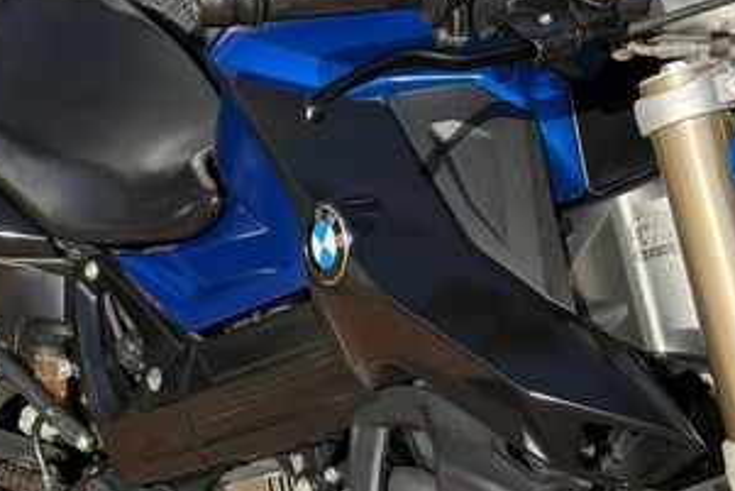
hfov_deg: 19.1
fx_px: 2165
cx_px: 159
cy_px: 569
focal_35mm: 106
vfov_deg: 12.7
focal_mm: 6.76
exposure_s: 1/1795
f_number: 1.78
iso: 64
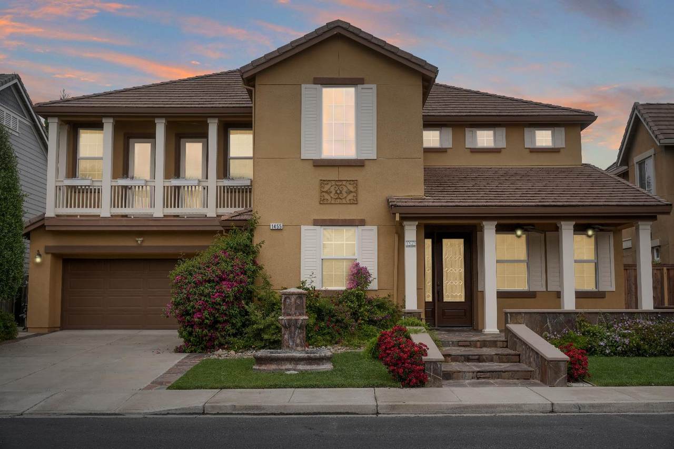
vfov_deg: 31.0
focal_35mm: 43
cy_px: 224
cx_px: 337
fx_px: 809
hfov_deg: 45.2
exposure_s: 1/500
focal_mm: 43.2
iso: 200
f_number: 7.1
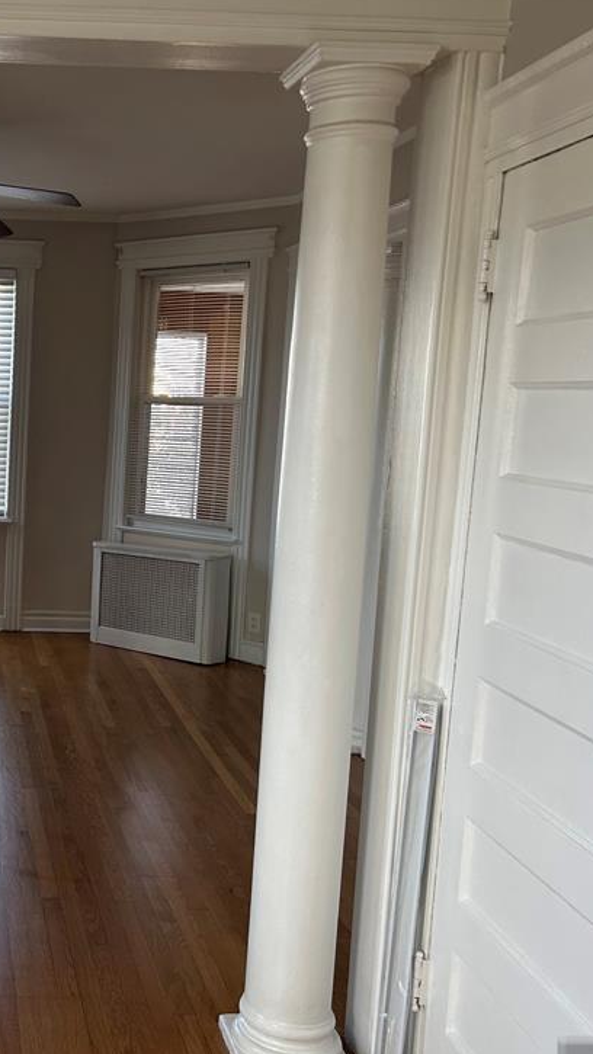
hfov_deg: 27.5
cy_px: 548
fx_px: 1118
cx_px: -39
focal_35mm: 40
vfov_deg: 50.5
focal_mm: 5.7
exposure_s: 1/155
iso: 64
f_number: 1.5
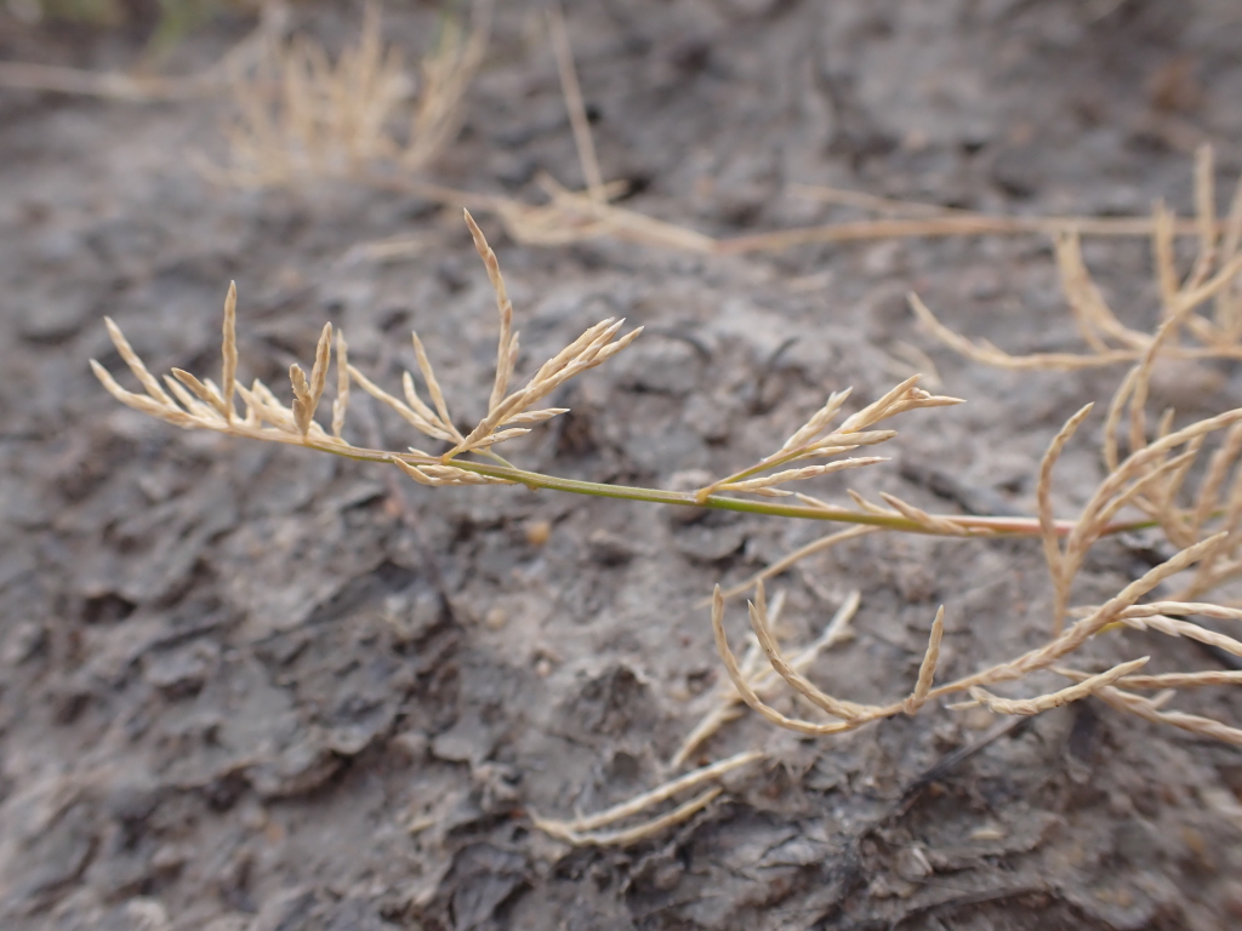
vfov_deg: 46.8
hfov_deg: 60.0
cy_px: 466
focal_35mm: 30
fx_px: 1076
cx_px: 621
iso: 100
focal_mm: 5.4
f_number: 3.2
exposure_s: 1/320
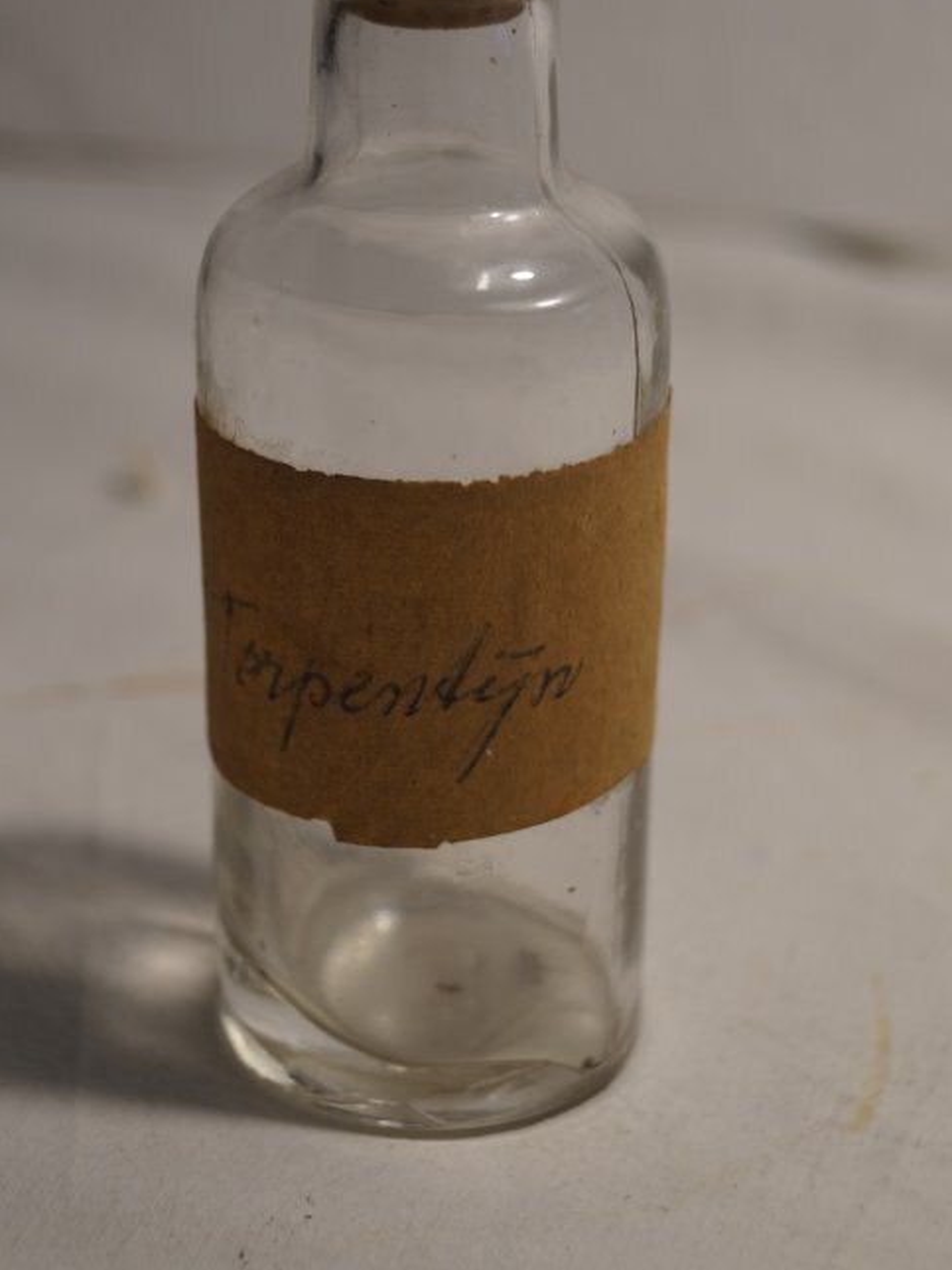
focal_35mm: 86
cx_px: 516
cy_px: 389
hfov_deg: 17.2
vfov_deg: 22.6
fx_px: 3154
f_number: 5
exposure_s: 1/80
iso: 640
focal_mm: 40
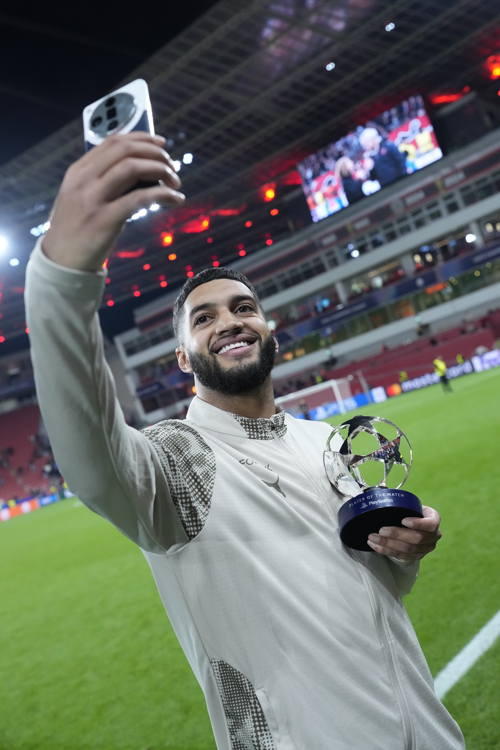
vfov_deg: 51.9
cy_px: 375
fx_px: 771
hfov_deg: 35.9
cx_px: 250
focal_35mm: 37
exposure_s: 1/1000
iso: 3200
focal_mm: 37
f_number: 4
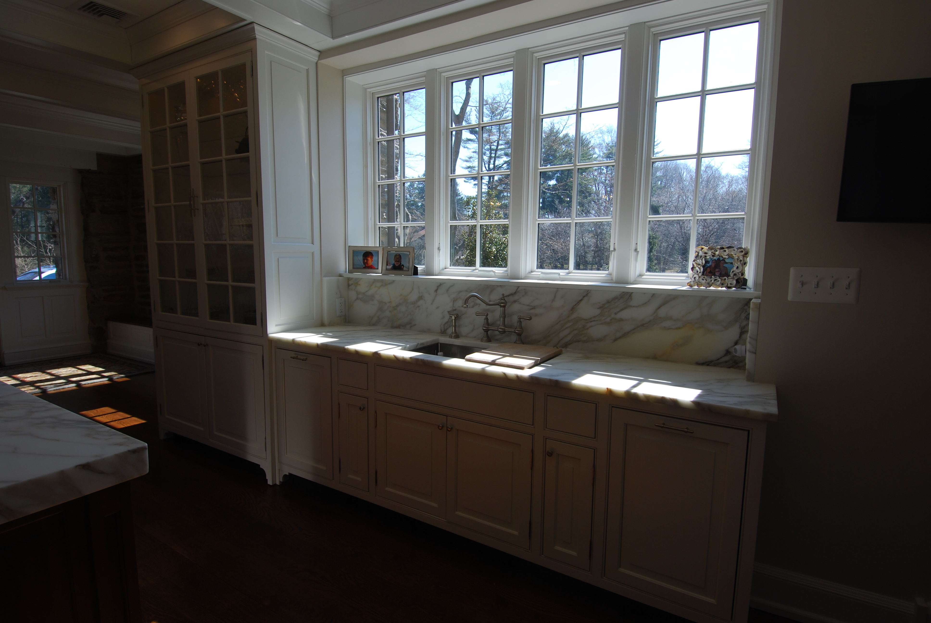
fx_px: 466
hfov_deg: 89.9
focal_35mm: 18
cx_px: 466
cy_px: 312
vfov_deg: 67.5
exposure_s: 1/125
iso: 100
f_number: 5.6
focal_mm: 12
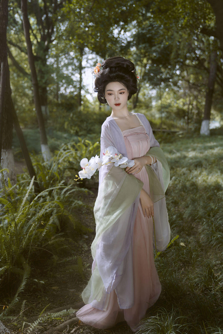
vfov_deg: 45.4
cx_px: 112
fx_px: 400
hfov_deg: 31.2
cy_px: 167
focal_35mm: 43
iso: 160
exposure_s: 1/400
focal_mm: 43
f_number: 2.8
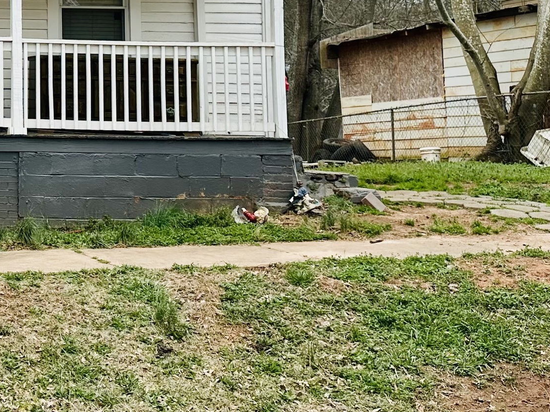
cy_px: 42
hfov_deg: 25.7
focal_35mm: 66
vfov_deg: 21.8
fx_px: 1049
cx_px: -140
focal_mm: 6.86
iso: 80
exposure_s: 1/2028
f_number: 1.78
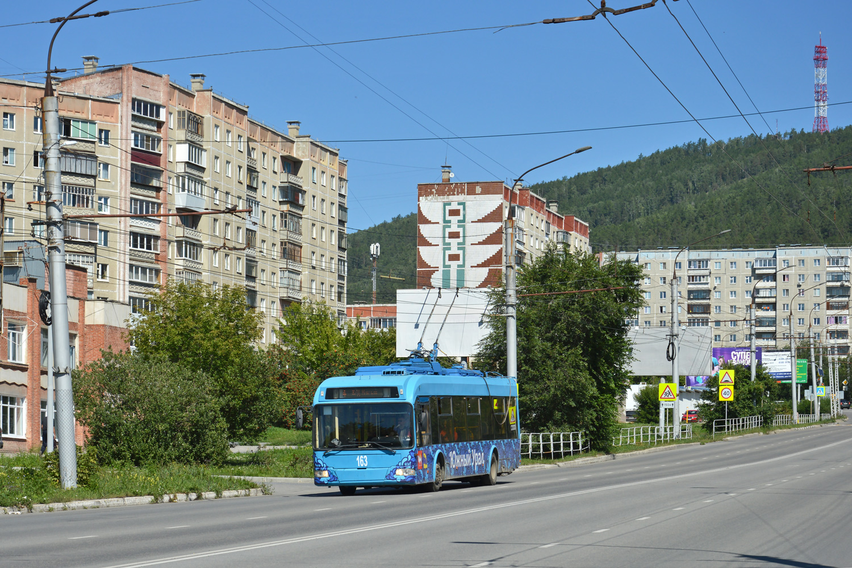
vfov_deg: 14.7
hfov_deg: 21.9
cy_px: 284
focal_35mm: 93
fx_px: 2201
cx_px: 426
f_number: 7.1
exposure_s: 1/640
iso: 100
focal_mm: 62
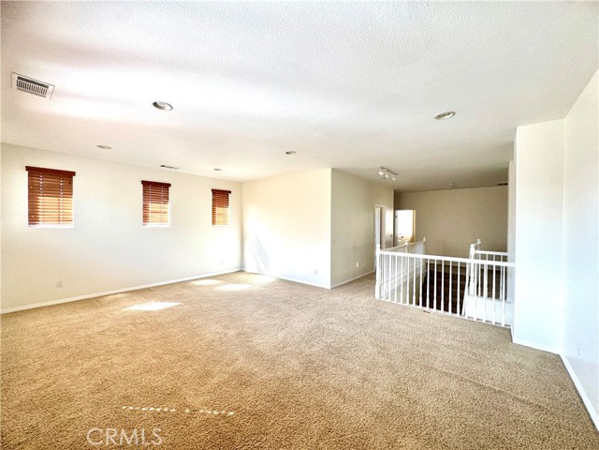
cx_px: 300
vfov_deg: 85.7
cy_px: 225
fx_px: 242
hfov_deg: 102.1
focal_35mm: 14
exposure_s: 1/99
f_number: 2.2
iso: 100
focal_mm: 2.22
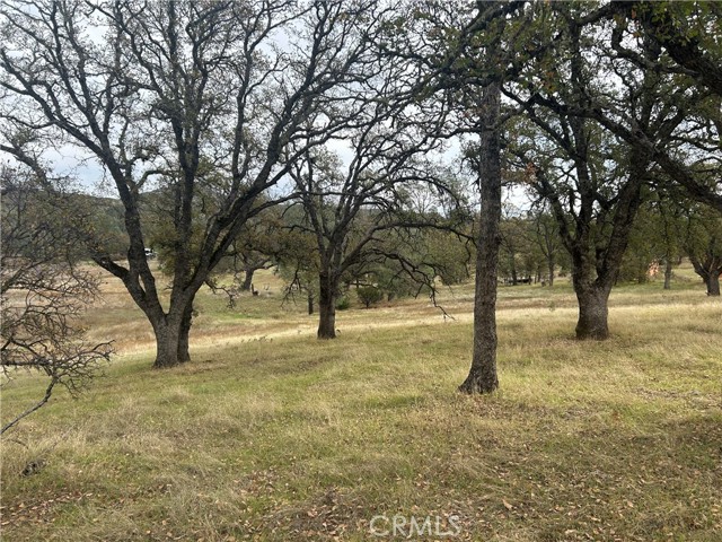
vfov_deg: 53.1
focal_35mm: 26
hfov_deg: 67.3
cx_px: 361
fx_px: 542
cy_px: 271
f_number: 1.5
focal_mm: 5.7
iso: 50
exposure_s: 1/1344
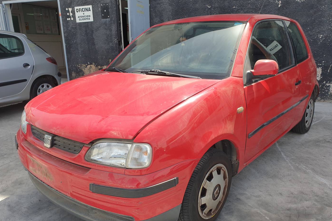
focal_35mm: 28
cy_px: 121
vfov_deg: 46.3
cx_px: 171
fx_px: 258
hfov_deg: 65.5
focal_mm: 4.3
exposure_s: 1/675
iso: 50
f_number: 2.4
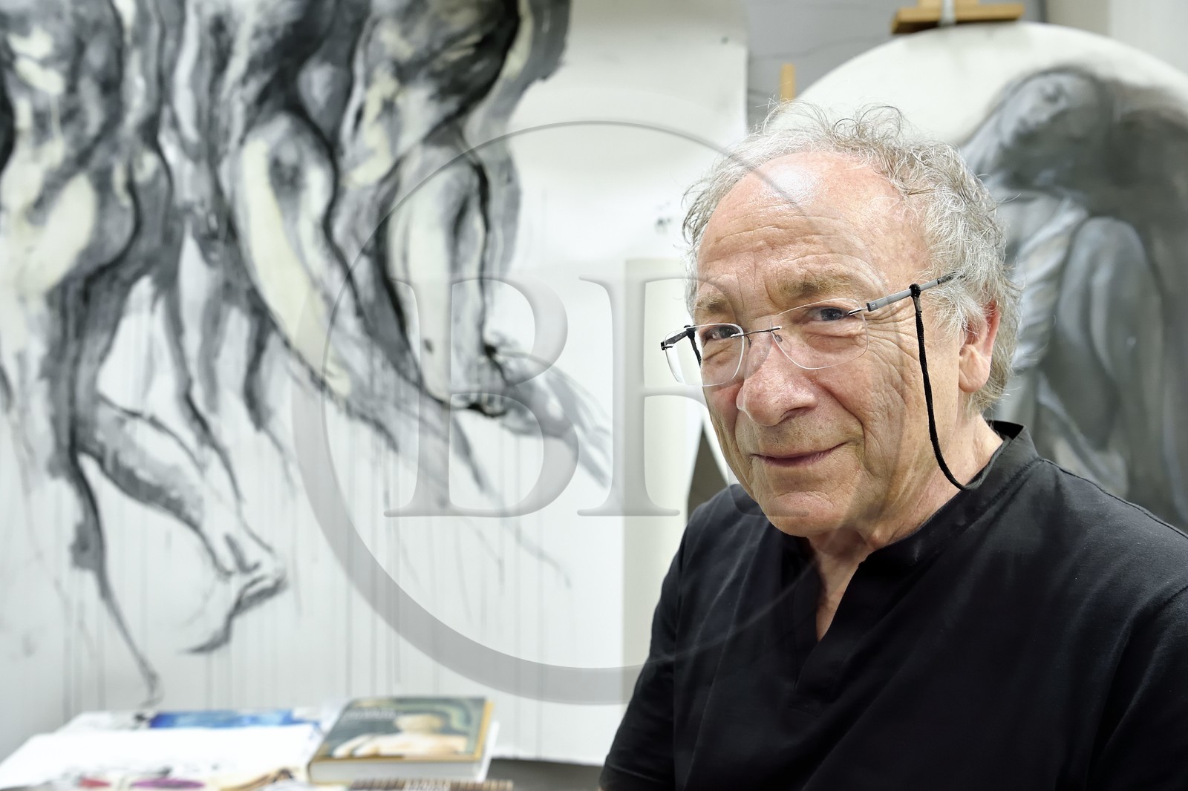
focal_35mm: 34
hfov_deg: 55.8
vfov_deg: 38.9
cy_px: 396
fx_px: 1122
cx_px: 594
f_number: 6.3
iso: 1600
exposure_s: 1/100
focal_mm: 34
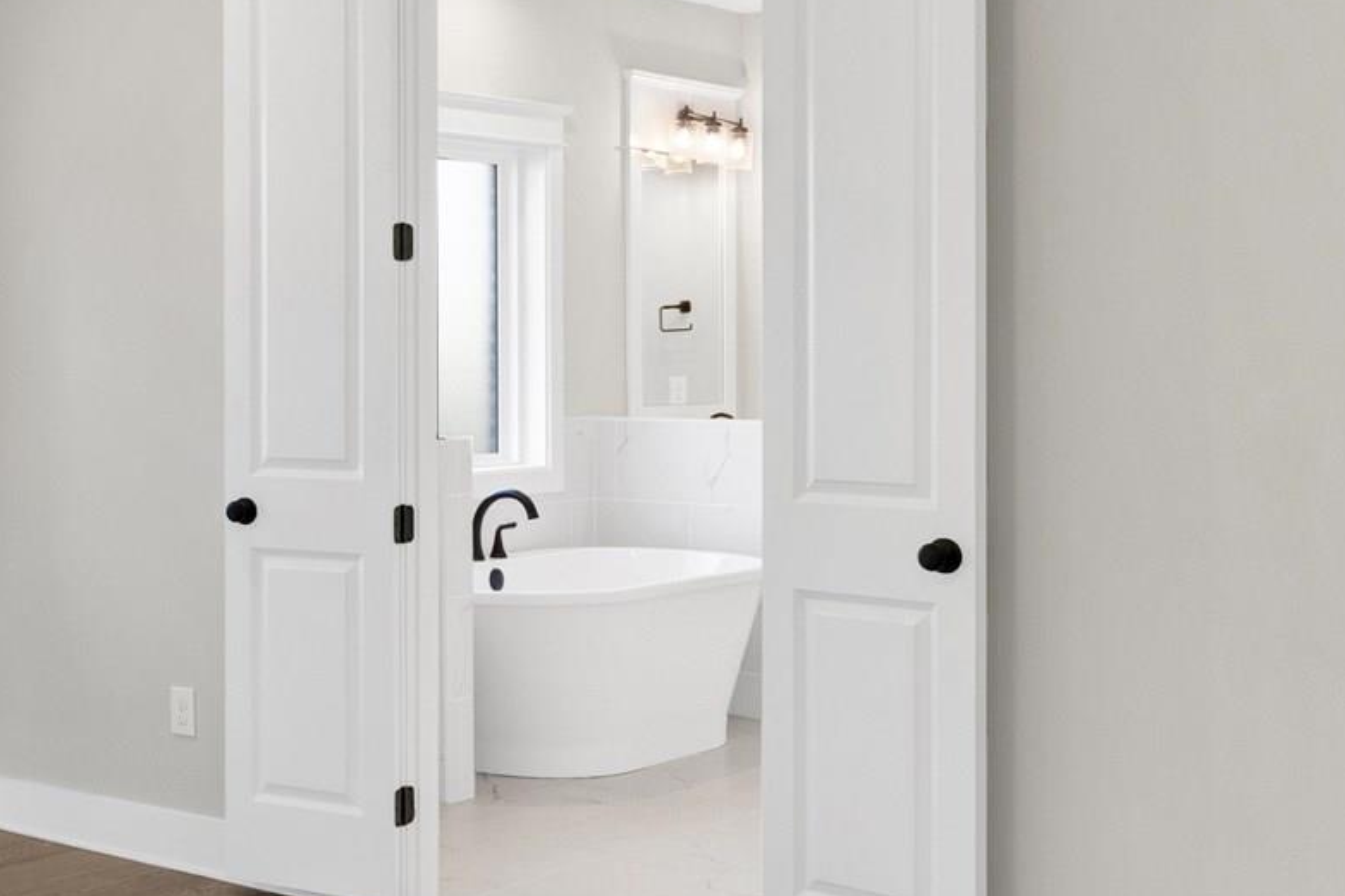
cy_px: 339
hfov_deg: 33.2
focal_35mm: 55
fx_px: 2054
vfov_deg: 24.5
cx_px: -5
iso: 400
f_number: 11
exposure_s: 1/13
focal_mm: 14
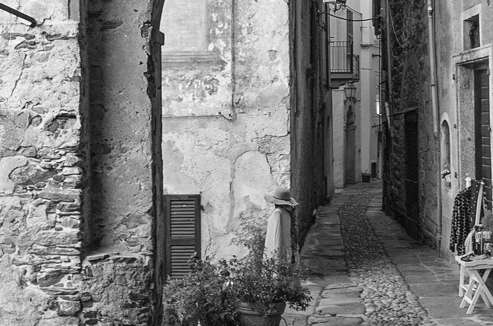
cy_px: 141
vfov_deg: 18.8
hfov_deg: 28.1
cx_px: 236
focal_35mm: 72
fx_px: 984
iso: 1600
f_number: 16
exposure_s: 1/10
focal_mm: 24
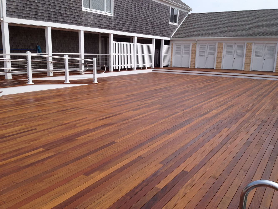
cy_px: 104
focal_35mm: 35
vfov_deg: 40.7
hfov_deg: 52.6
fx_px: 281
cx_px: 139
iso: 64
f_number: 2.4
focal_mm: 4.28
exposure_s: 1/1783
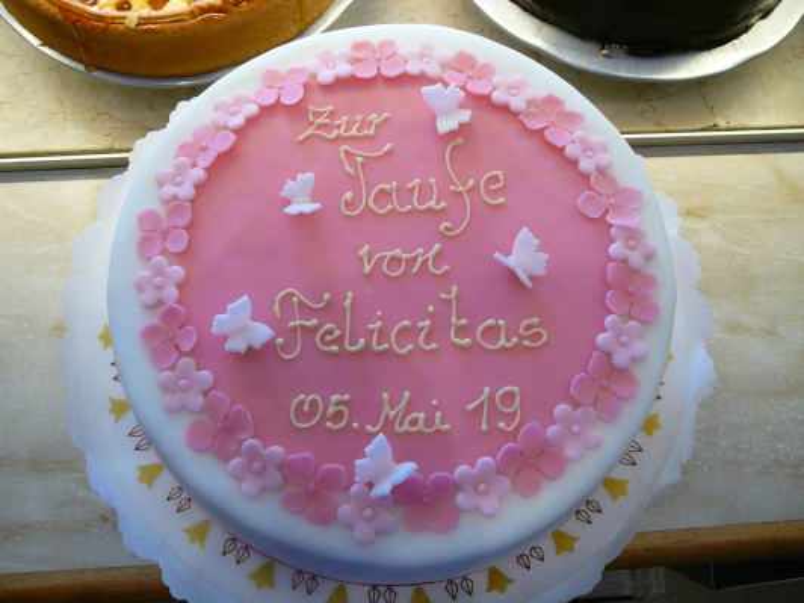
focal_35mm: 35
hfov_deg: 52.6
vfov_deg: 40.7
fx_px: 813
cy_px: 302
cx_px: 402
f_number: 2.8
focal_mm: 5.2
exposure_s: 1/30
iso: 160
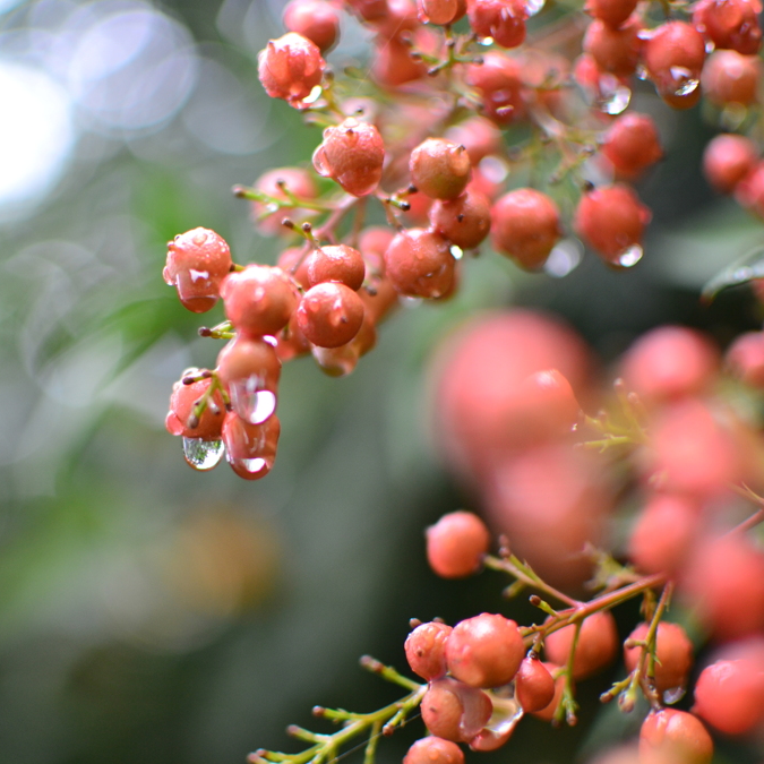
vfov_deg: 25.5
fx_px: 1689
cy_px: 385
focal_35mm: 68
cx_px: 266
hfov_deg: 25.4
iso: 250
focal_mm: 35
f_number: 1.8
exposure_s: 1/250
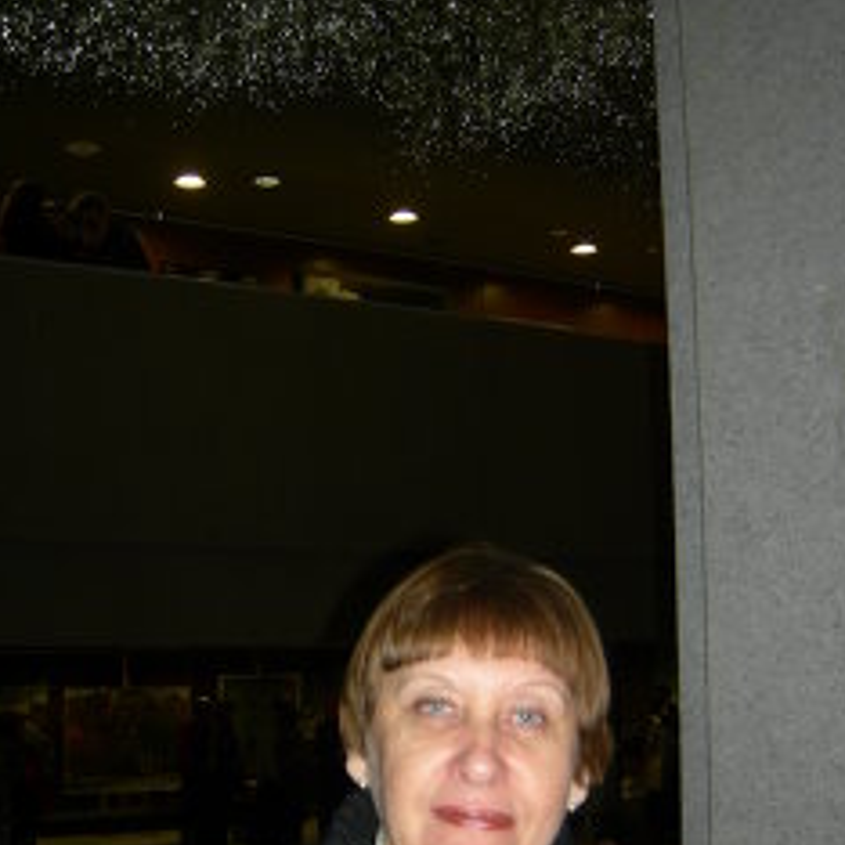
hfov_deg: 36.1
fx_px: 1298
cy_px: 531
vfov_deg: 35.8
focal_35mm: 47
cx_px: 406
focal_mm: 7.5
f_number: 2.7
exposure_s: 1/60.1
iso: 64
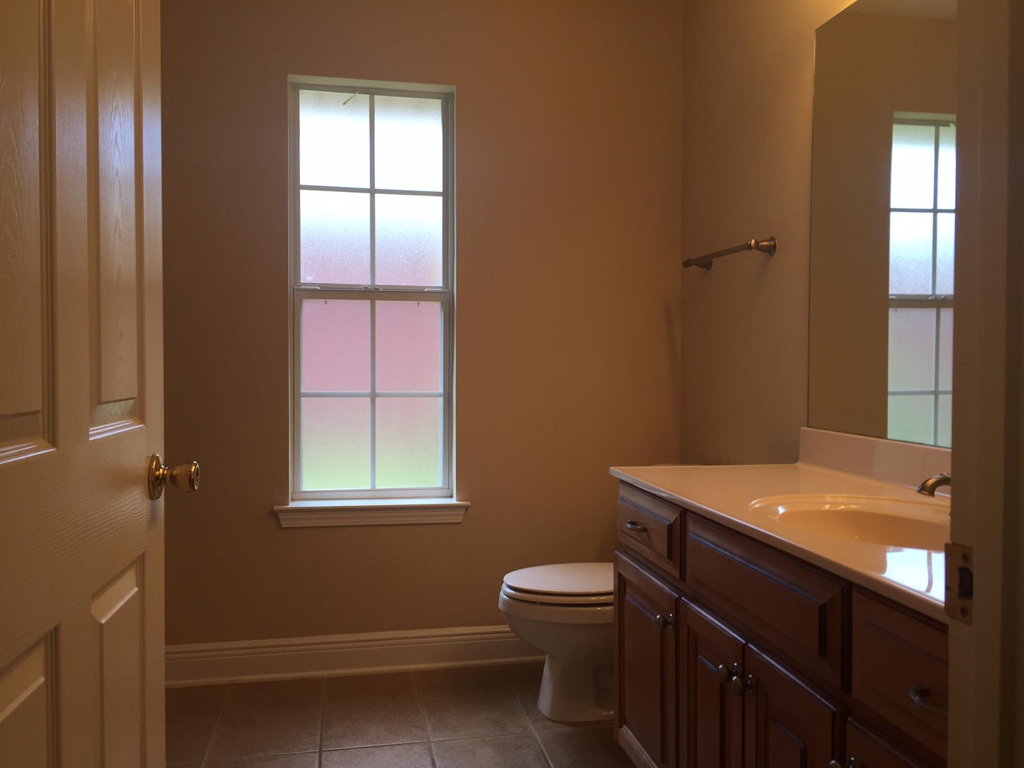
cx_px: 512
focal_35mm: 29
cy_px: 384
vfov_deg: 48.2
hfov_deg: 61.7
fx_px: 858
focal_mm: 4.15
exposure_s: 1/60
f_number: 2.2
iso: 32
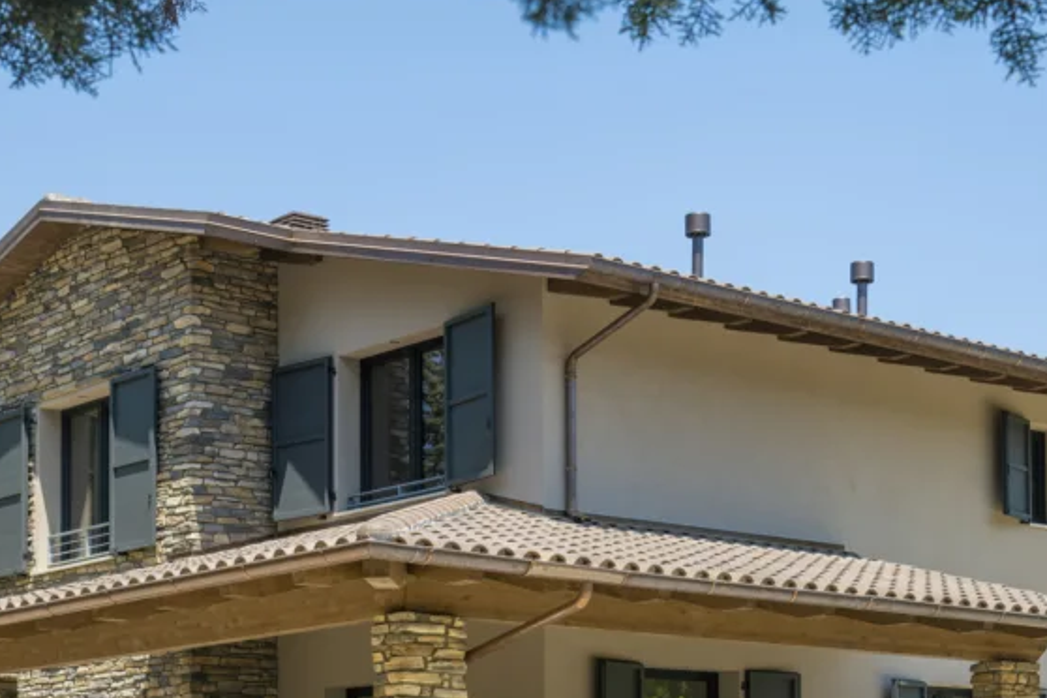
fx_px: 2065
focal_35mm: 71
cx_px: 501
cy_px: 463
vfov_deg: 19.1
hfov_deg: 28.5
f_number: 7.1
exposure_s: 1/160
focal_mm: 44
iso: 100
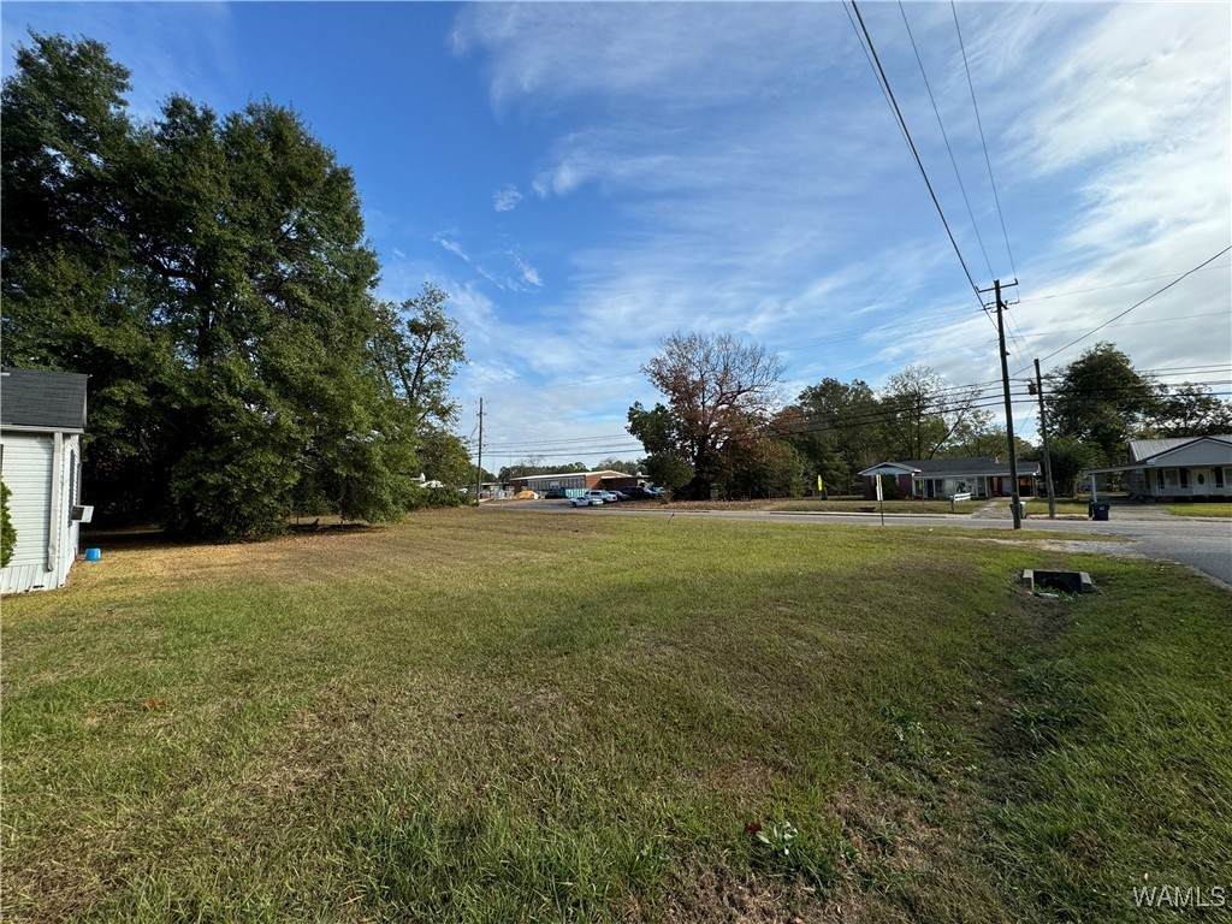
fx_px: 498
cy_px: 462
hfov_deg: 102.1
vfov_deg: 85.7
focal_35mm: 14
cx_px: 616
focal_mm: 2.22
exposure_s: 1/1600
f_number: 2.2
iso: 40
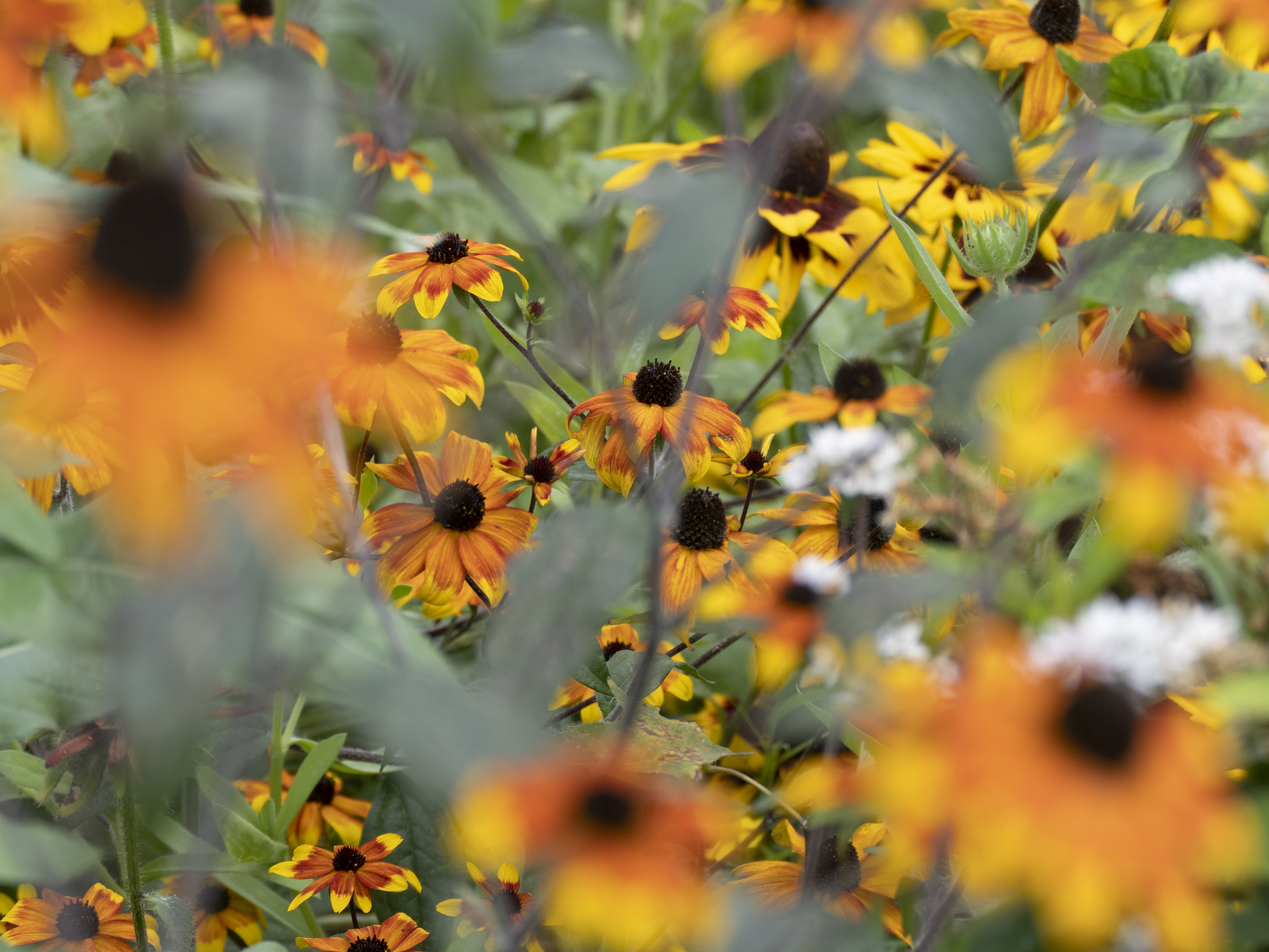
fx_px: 5682
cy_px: 476
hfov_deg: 12.7
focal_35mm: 155
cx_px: 634
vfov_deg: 9.6
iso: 200
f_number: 3.9
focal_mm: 52.4
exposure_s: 1/80
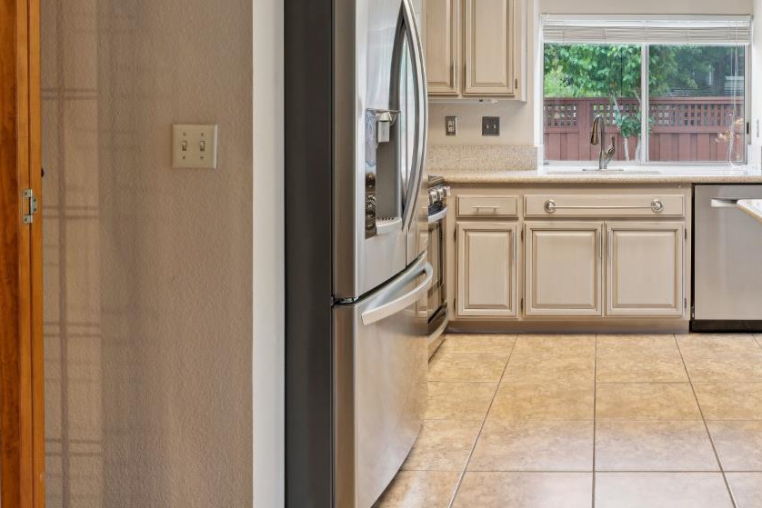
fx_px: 720
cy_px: 163
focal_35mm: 34
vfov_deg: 38.4
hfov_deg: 52.3
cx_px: 606
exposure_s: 1/4
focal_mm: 19
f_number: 11
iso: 320
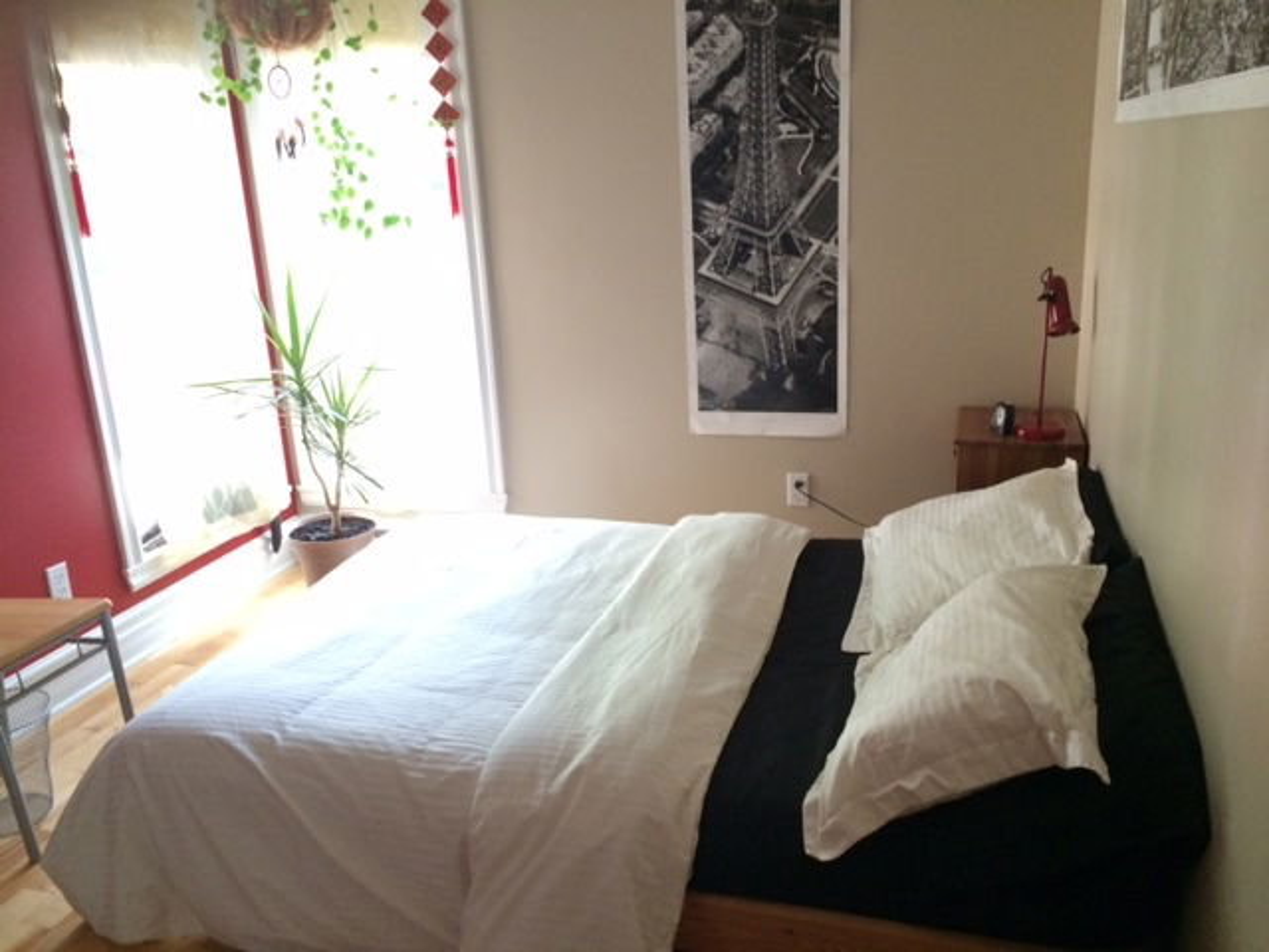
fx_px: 1100
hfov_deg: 60.0
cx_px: 634
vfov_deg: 46.8
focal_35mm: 30
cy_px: 476
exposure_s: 1/30
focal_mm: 4.12
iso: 250
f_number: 2.2
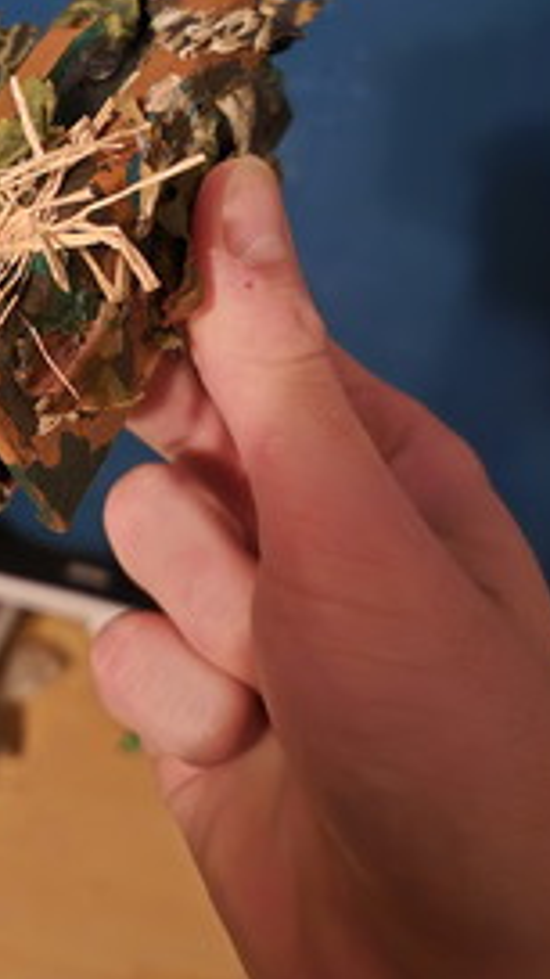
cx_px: 79
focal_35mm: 43
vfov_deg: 46.0
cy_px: 266
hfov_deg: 27.0
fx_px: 1115
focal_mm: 5.4
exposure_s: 1/33
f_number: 1.8
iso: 2500
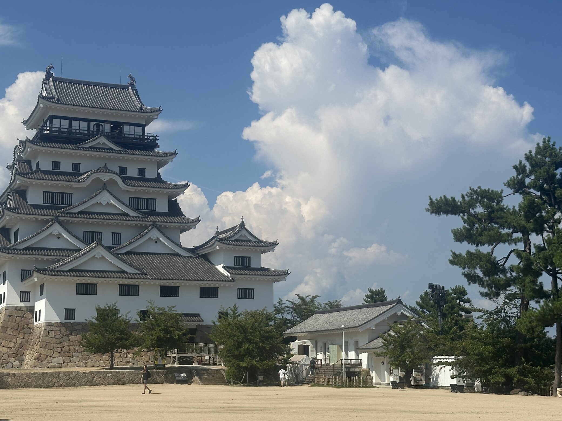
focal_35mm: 59
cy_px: 210
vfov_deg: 24.8
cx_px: 233
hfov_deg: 32.6
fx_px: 958
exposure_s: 1/9804
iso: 64
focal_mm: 6.86
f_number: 1.78
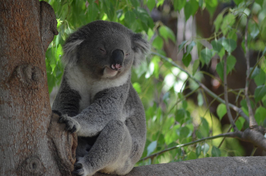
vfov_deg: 4.3
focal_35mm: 315
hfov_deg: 6.6
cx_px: 133
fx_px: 2323
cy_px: 88
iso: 1000
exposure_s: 1/500
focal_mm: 210
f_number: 4.8
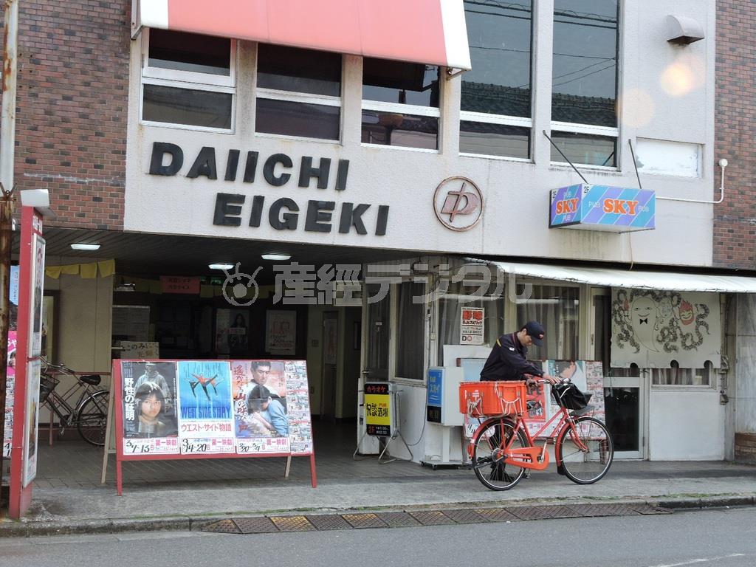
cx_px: 378
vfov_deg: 26.6
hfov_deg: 34.9
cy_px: 284
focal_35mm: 55
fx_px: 1201
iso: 100
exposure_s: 1/125
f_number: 4
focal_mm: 9.9
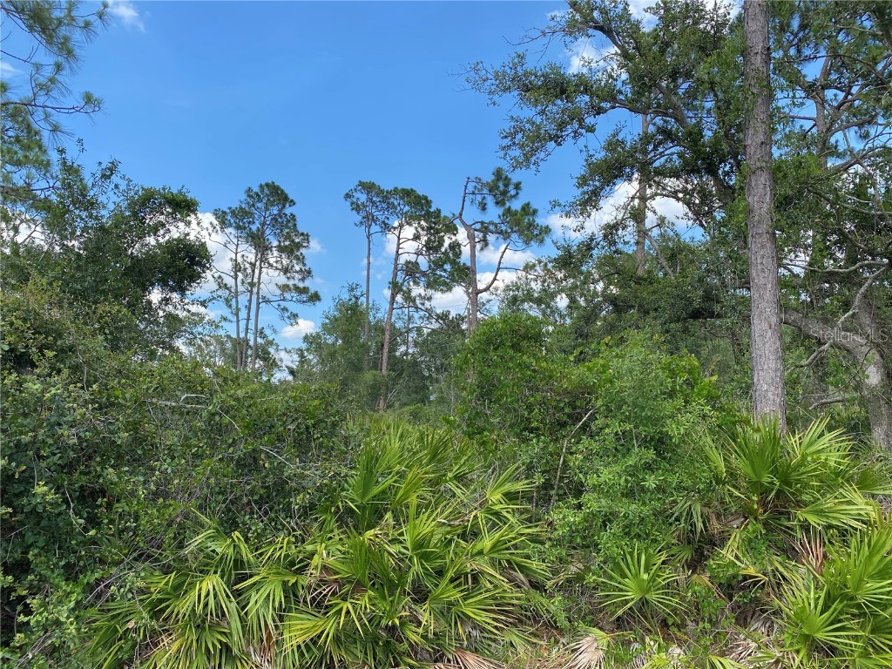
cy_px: 334
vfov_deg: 53.1
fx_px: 670
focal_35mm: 26
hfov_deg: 67.3
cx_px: 446
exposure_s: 1/1543
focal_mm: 4.25
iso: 32
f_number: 1.8
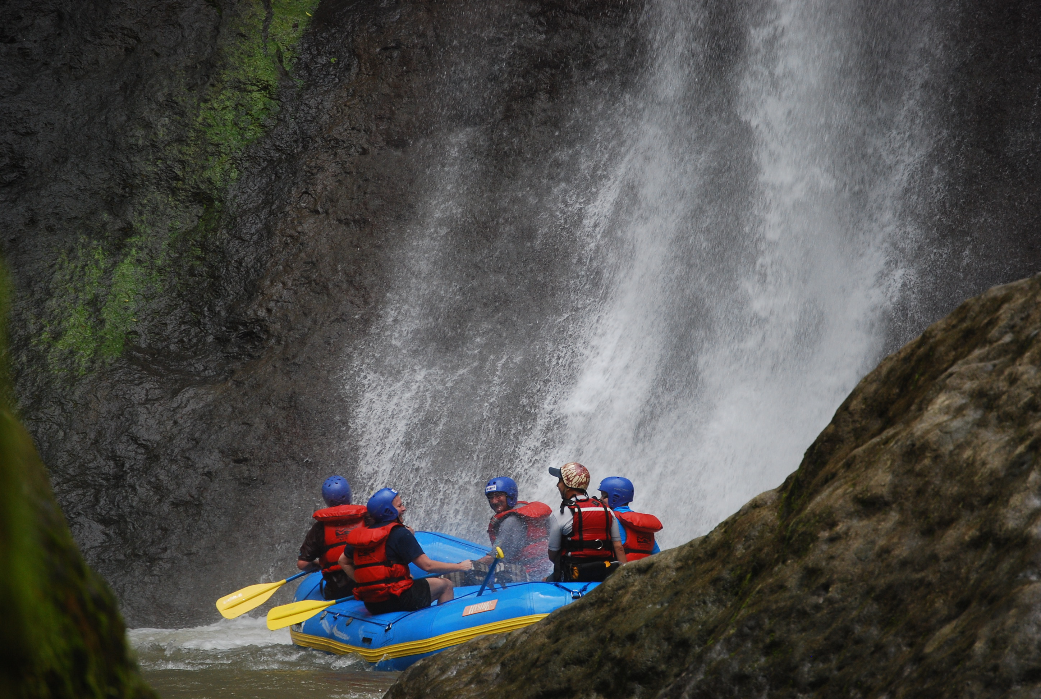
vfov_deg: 4.6
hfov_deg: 6.9
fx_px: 8693
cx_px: 520
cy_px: 350
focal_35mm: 300
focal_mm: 200
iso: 400
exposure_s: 1/500
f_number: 5.6
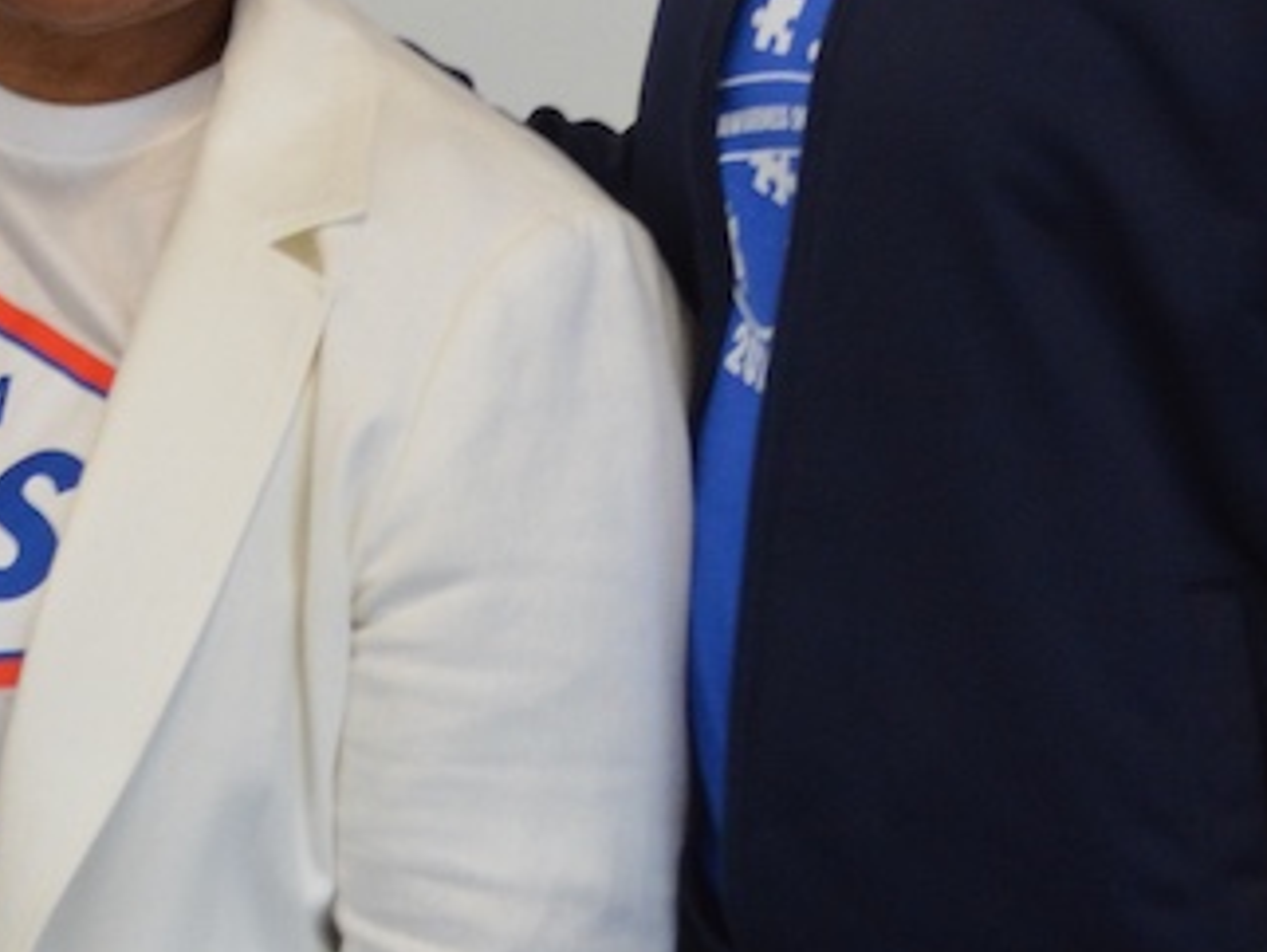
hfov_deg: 7.1
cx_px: -500
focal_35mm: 275
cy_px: -295
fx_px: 10073
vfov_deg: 5.4
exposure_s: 1/60
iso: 560
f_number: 4.8
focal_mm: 32
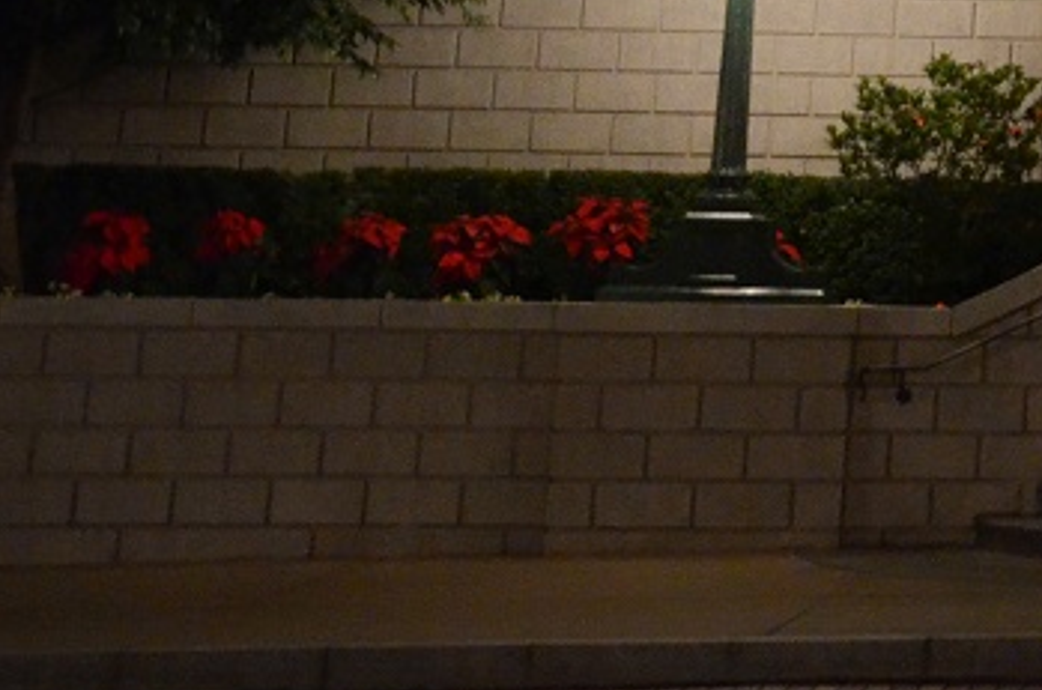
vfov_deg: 12.9
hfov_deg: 17.5
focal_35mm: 99
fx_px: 2859
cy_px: -391
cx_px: 1762
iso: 2500
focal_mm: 18
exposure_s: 1/30
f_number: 5
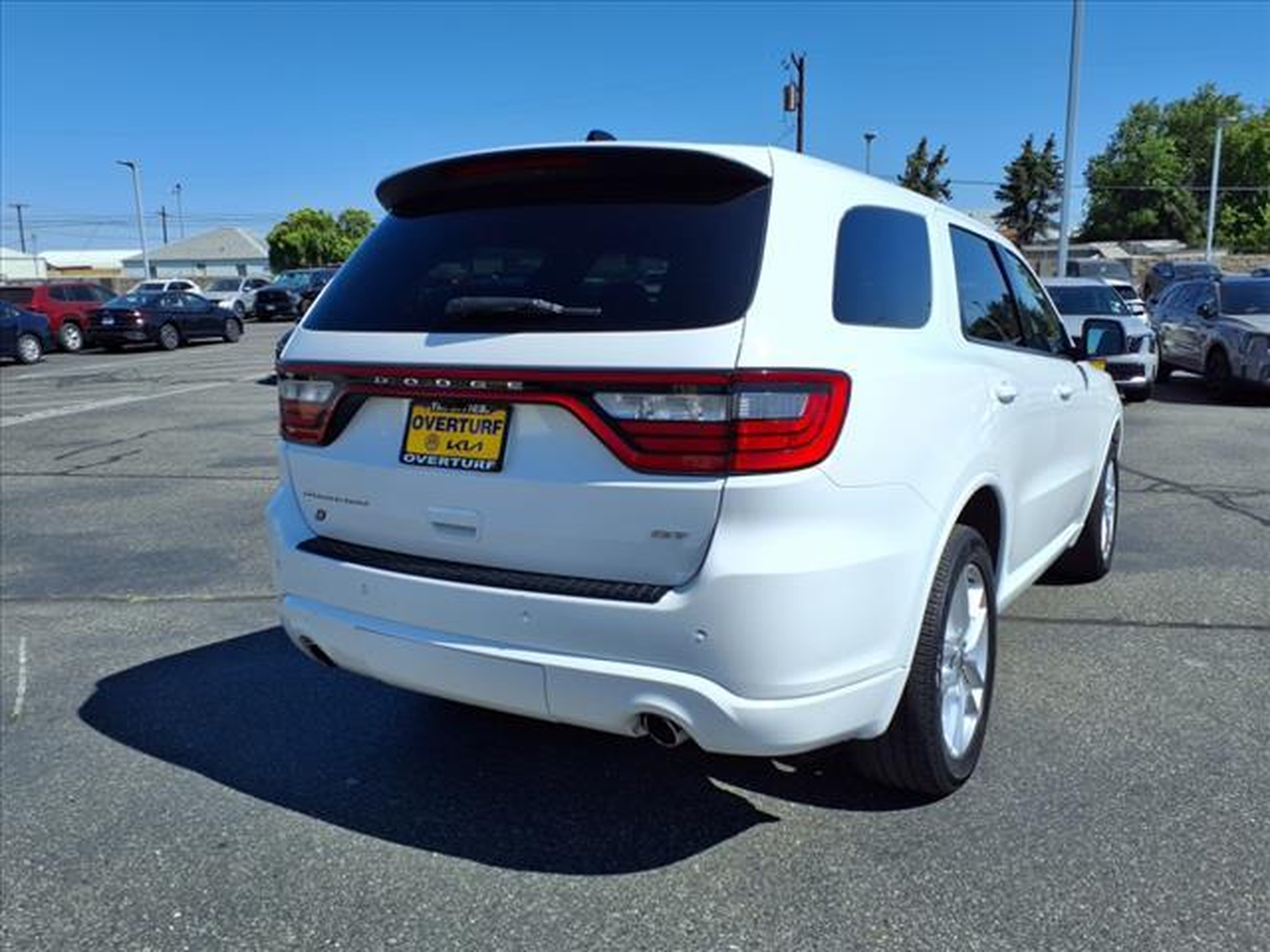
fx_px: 991
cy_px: 476
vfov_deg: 51.4
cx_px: 635
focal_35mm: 27
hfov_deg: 65.3
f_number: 1.9
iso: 40
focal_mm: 3.58
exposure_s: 1/3333
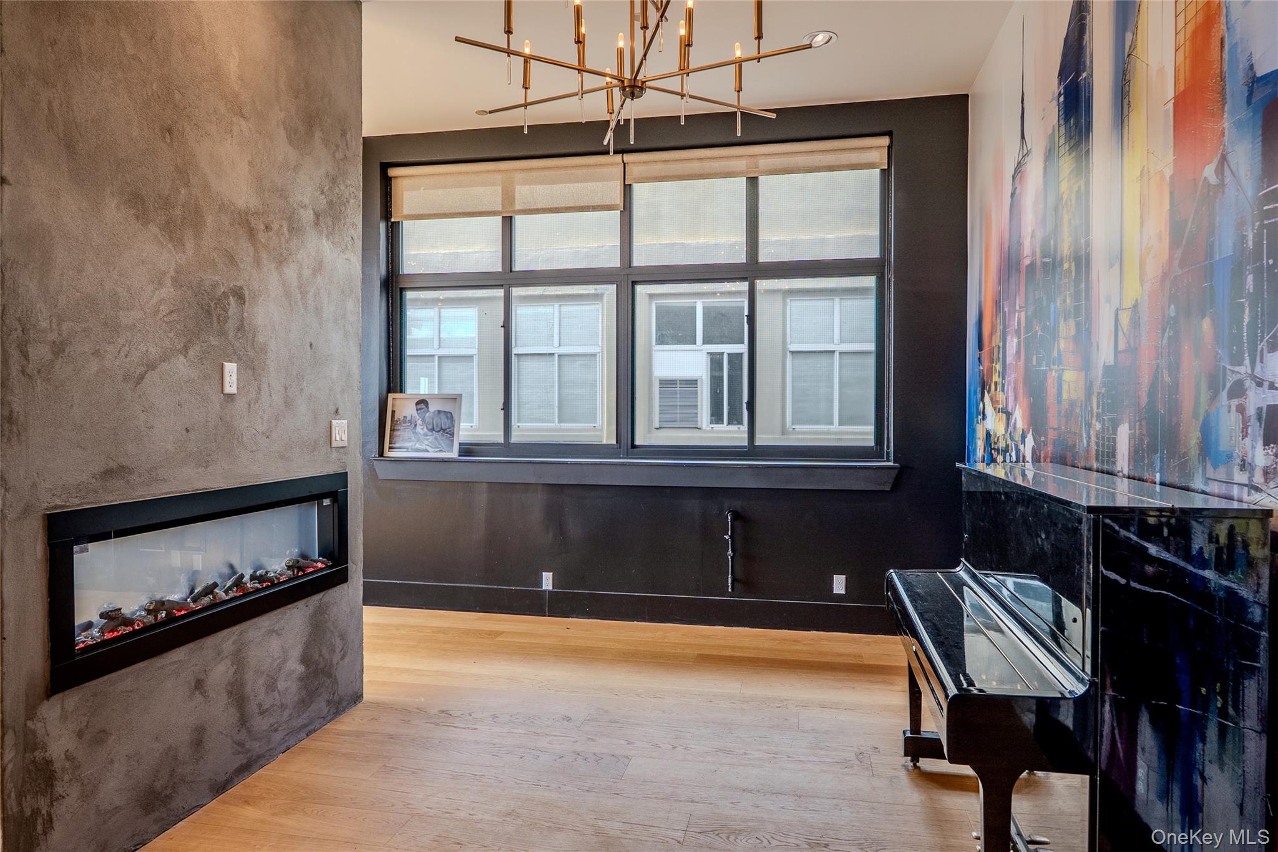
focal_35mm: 21
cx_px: 639
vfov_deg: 59.5
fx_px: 745
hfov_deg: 81.2
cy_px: 426
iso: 160
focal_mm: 14
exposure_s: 1/320
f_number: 4
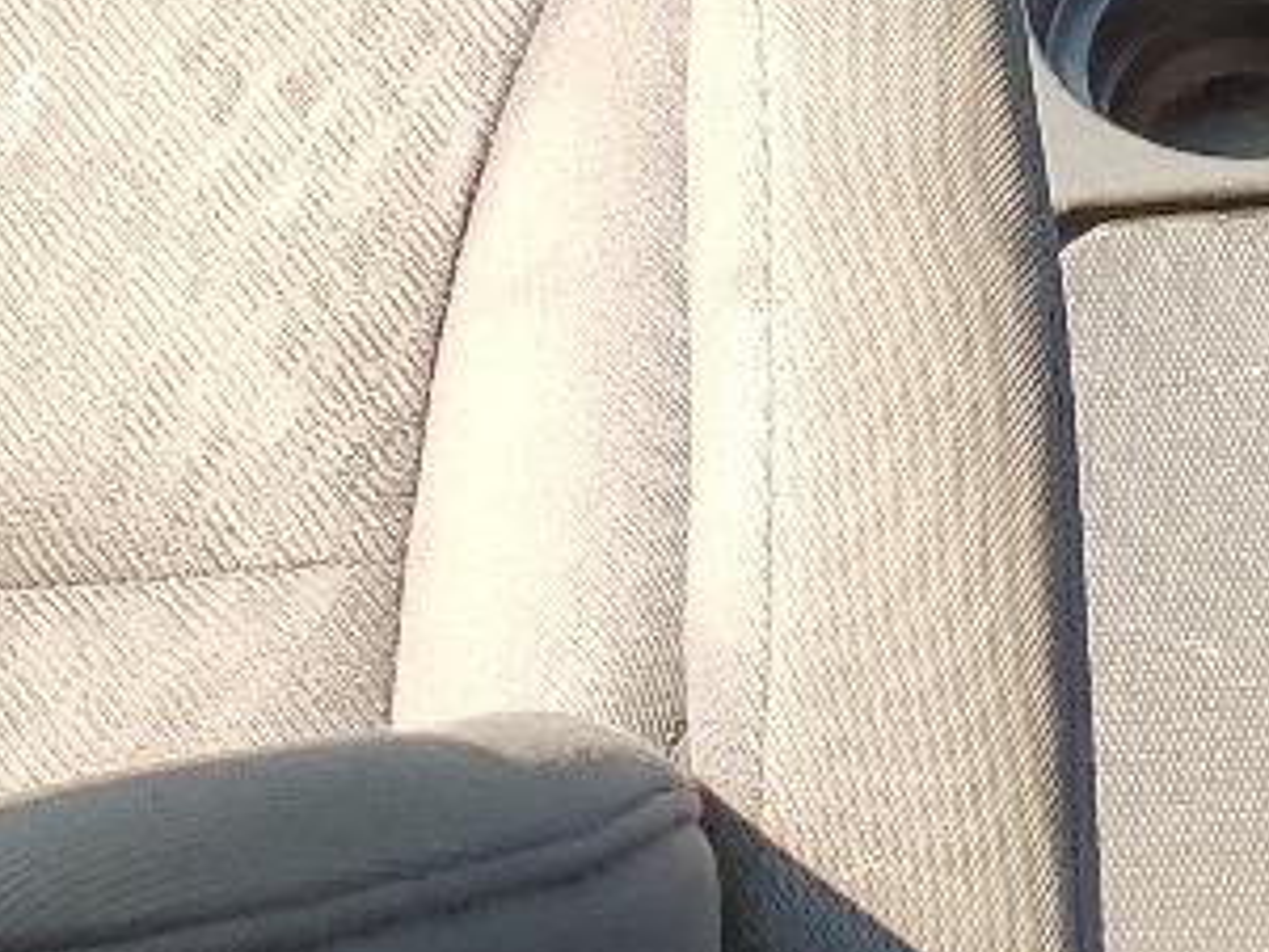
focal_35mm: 138
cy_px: -805
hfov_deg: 14.0
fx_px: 5061
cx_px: 1345
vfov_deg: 10.1
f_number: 1.5
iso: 50
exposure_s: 1/196
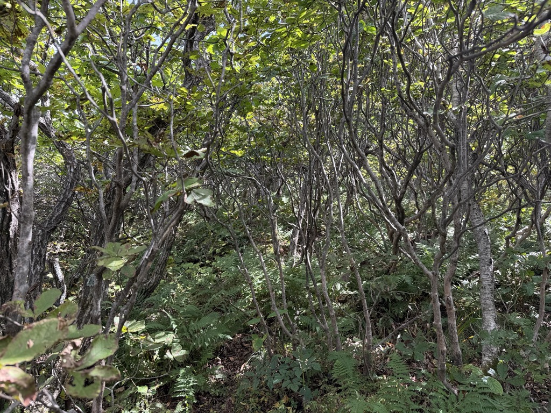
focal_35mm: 24
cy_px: 206
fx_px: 382
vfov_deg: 56.8
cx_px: 276
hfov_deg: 71.6
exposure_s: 1/179
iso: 64
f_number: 1.78
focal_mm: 6.76
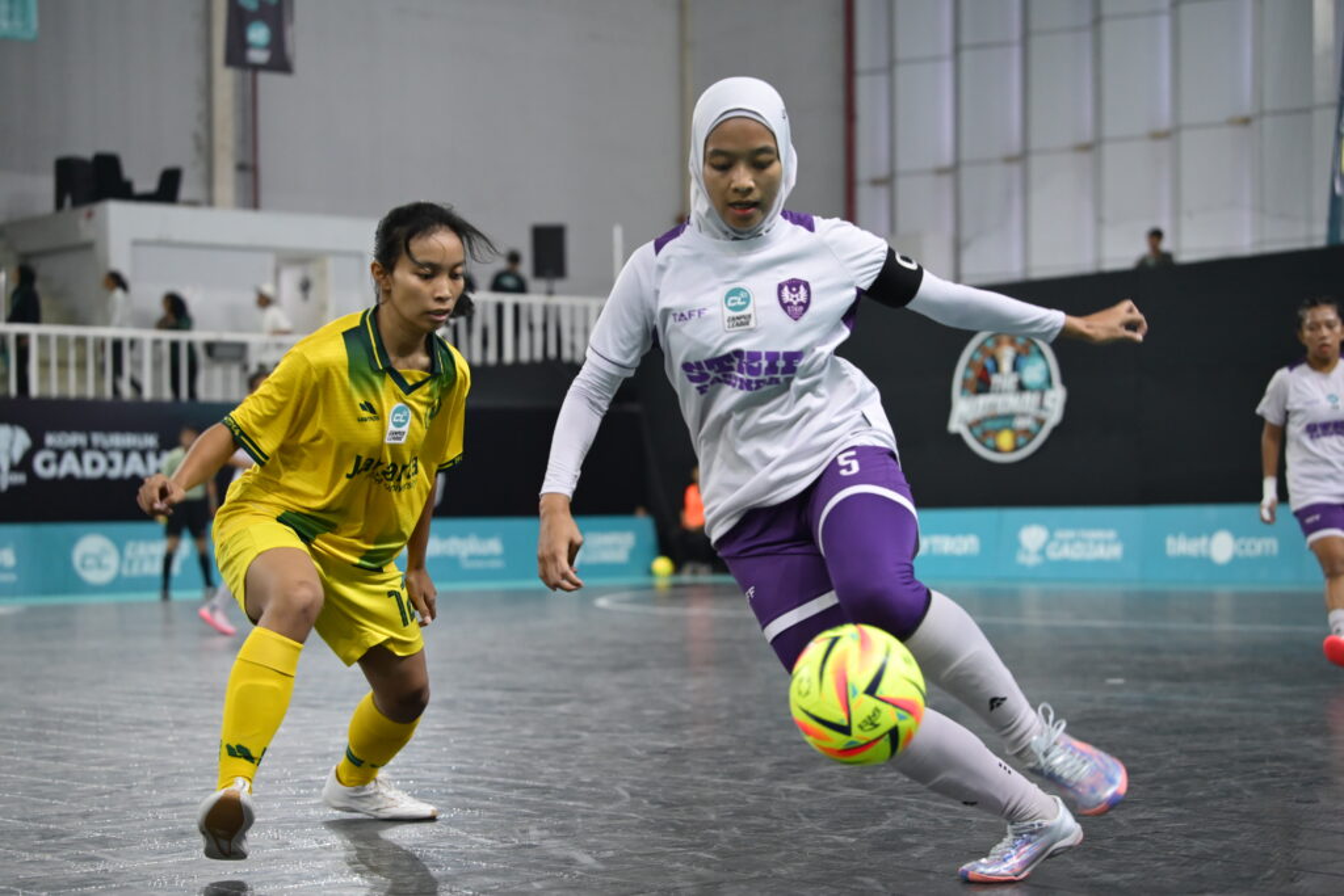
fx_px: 2614
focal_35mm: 70
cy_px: 448
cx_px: 672
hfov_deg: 28.8
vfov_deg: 19.5
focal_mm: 70
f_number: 3.2
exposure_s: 1/400
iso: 4000
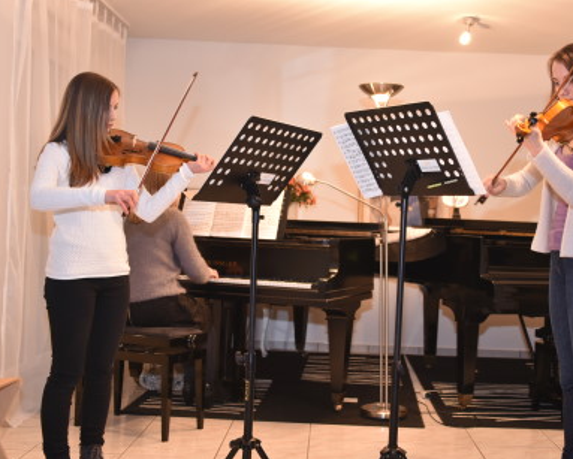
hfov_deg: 37.9
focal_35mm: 49
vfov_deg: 30.9
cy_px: 212
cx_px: 337
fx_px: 832
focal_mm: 40
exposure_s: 1/60
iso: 1250
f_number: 4
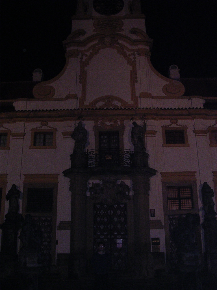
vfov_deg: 49.0
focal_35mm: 38
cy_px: 145
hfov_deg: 37.7
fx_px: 318
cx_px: 108
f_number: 2.8
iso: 400
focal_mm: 5.8
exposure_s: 1/60.1
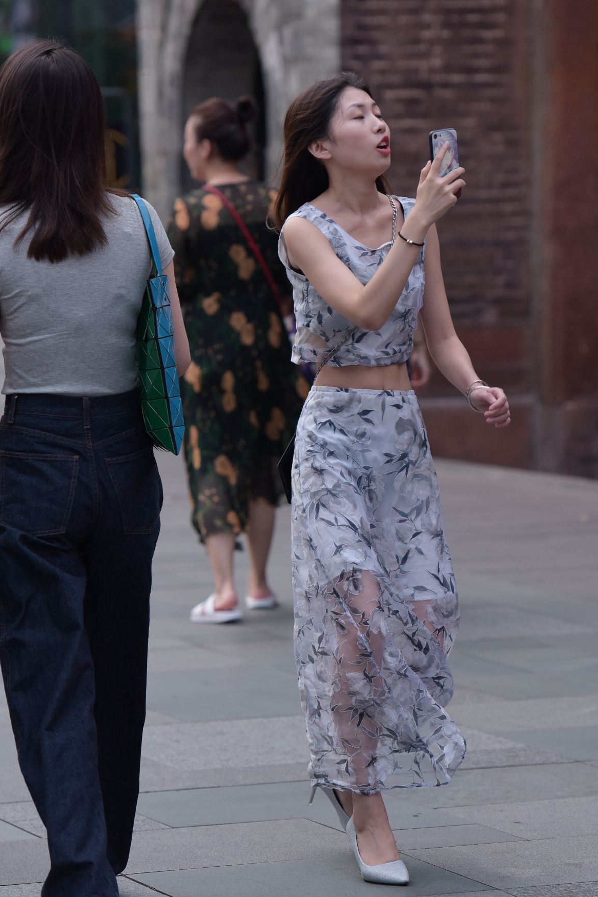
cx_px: 352
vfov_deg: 10.2
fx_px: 5030
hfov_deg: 6.8
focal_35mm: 202
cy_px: 532
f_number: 4
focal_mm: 150
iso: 800
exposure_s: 1/800
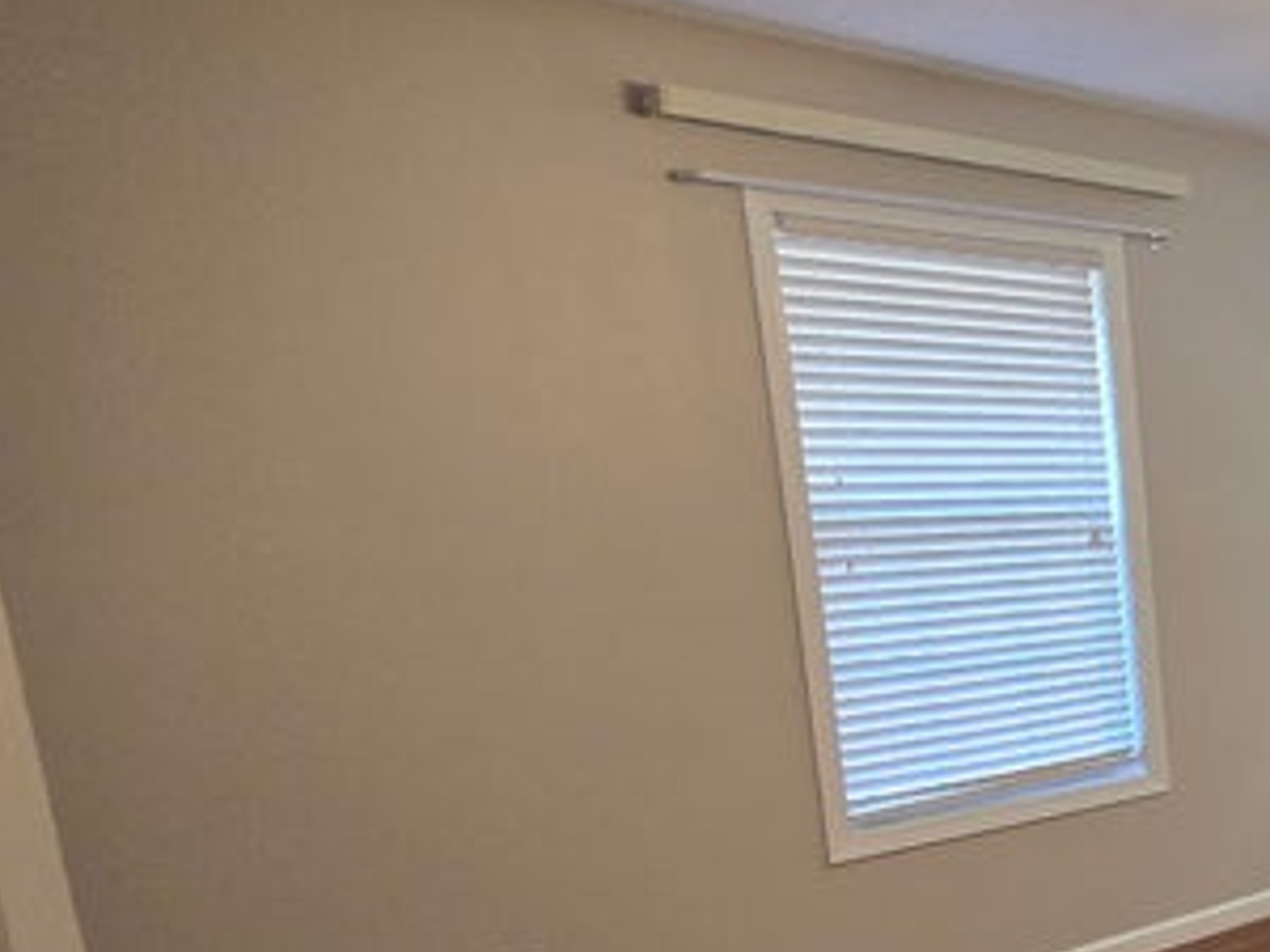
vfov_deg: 37.6
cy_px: 728
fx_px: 1357
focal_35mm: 37
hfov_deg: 33.0
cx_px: 1738
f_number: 2.2
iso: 160
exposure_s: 1/60
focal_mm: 2.2
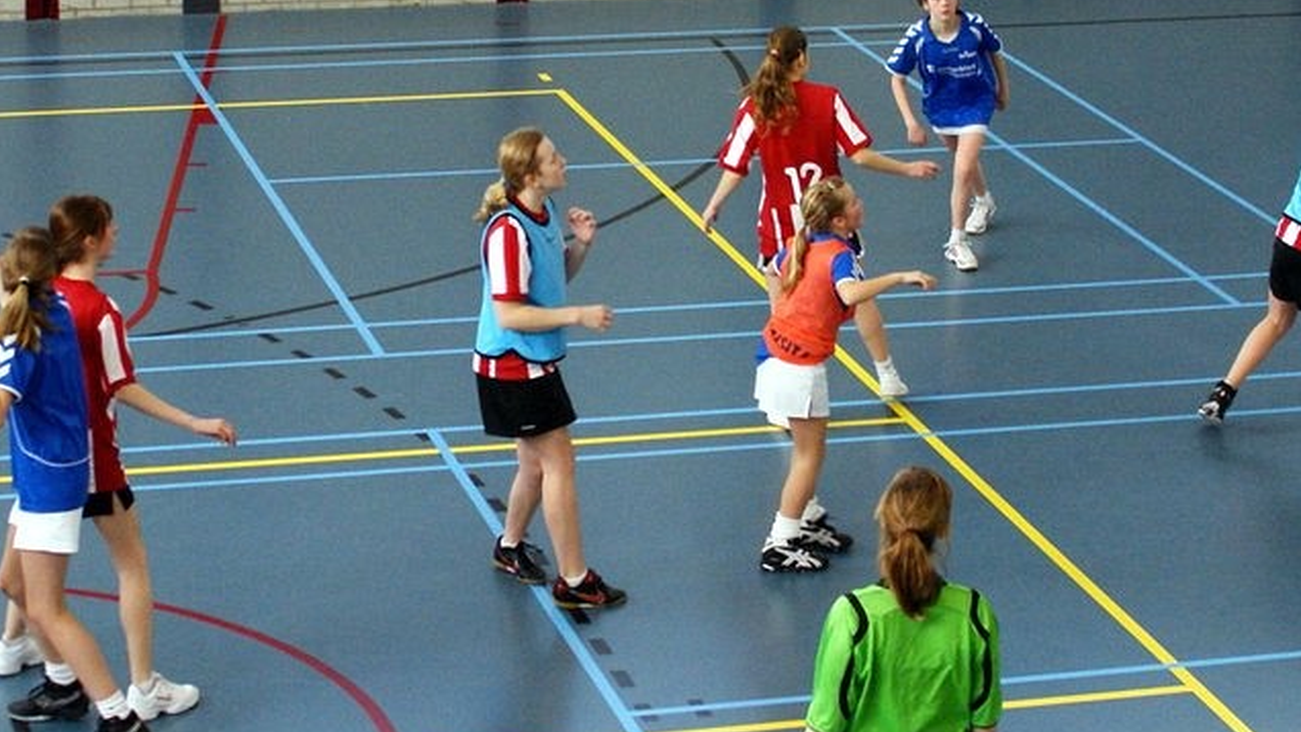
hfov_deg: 25.5
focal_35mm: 83
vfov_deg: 14.5
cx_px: 831
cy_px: 194
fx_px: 2864
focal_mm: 28
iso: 800
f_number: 4
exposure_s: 1/200
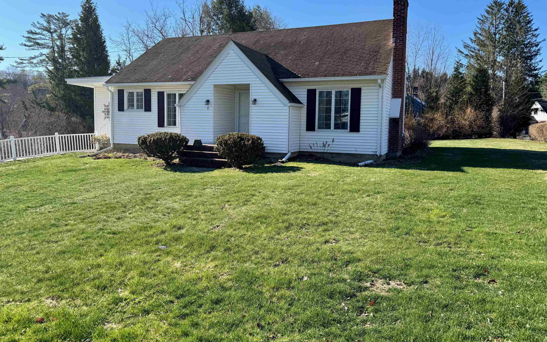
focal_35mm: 26
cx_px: 270
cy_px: 147
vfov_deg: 47.5
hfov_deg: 70.4
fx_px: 388
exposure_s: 1/2604
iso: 80
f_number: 1.78
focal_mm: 6.76
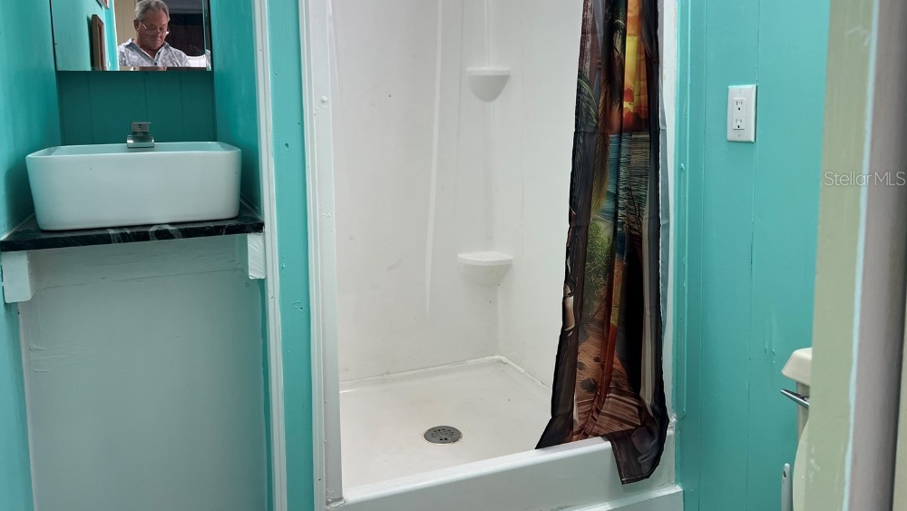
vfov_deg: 39.8
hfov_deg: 66.0
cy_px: 178
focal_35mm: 29
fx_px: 698
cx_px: 445
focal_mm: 5.7
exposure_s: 1/120
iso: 64
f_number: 1.5
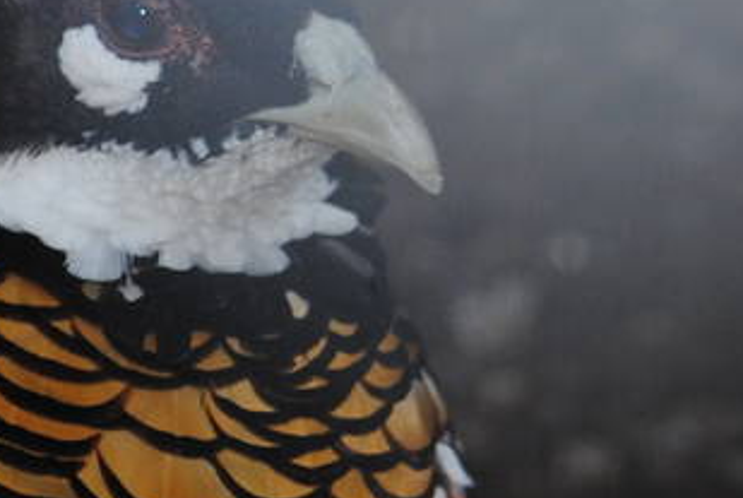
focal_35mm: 559
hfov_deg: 3.7
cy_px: 622
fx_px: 11553
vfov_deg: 2.5
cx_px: 5
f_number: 4.5
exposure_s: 1/60
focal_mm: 72
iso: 200
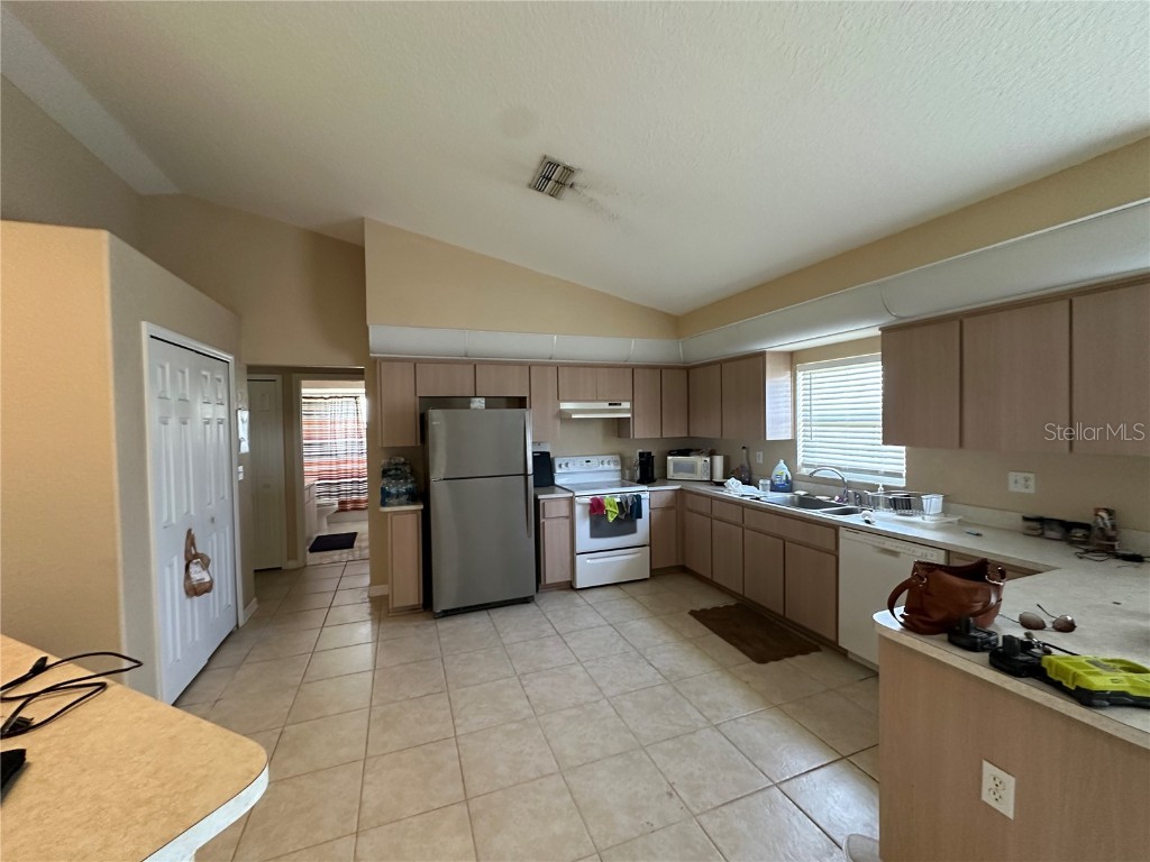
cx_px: 575
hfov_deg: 102.1
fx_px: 465
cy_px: 431
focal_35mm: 14
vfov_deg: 85.7
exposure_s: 1/60
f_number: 2.2
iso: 320
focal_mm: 2.22
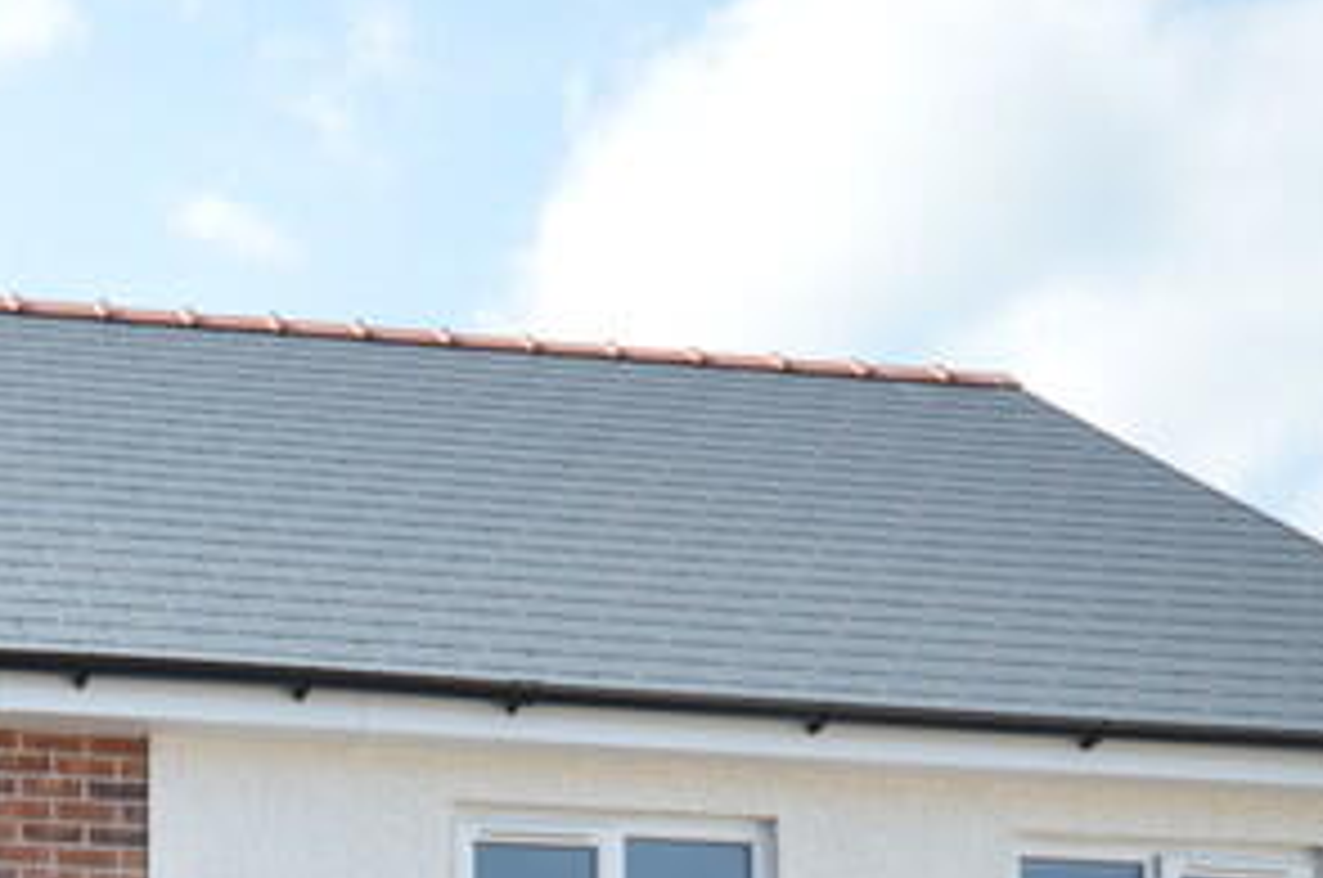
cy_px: 1477
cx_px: -302
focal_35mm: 94
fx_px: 3449
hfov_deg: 20.2
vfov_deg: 13.3
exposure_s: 1/250
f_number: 8
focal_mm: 18
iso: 200
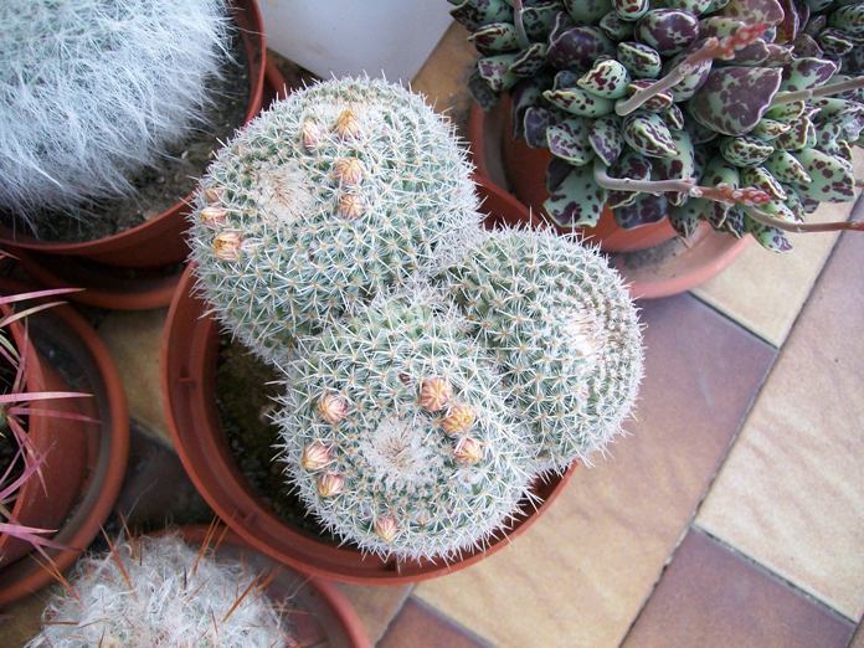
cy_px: 324
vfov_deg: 41.8
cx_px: 432
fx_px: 849
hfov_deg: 54.0
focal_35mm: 34
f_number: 2.7
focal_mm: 6.1
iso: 160
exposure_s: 1/100
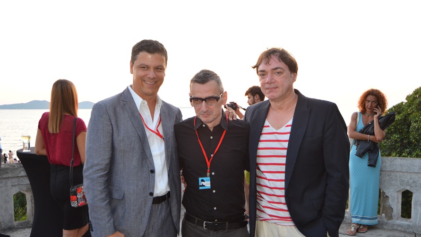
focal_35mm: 36
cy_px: 140
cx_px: 209
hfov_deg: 55.3
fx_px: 402
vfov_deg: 32.7
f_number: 5
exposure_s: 1/160
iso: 1600
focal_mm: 34
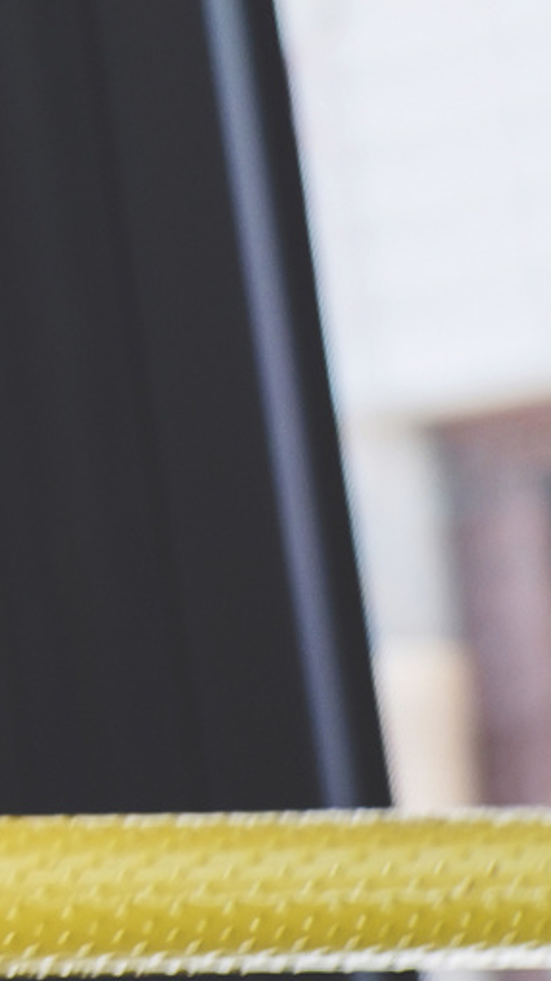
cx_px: -1332
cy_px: -275
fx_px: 6527
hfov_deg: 4.6
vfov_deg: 8.5
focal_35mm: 251
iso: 400
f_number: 3.6
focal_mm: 34.3
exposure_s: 1/80
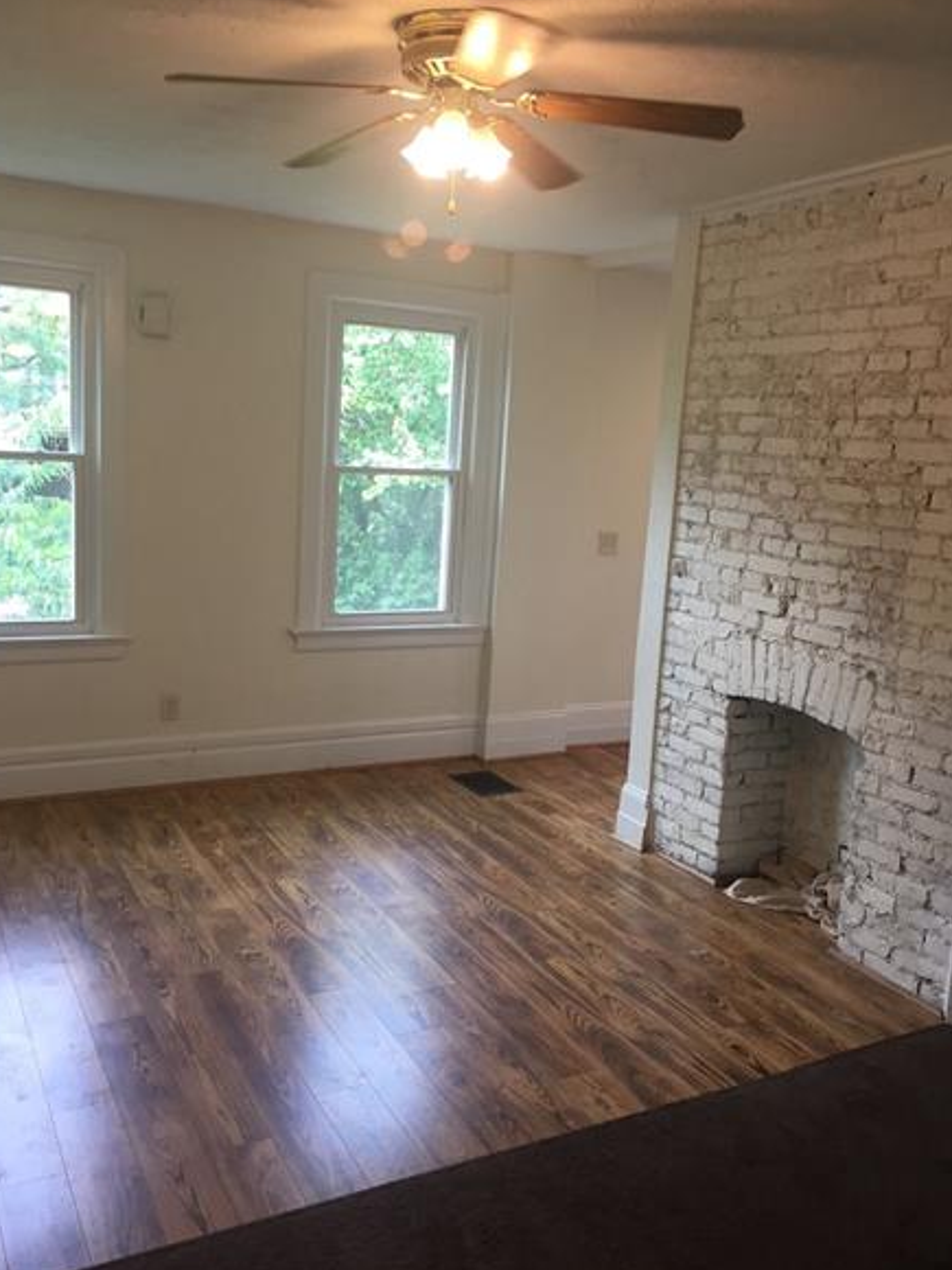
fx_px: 1100
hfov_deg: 46.8
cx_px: 464
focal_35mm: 30
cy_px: 622
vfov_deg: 60.0
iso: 32
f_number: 2.2
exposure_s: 1/40
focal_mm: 4.15
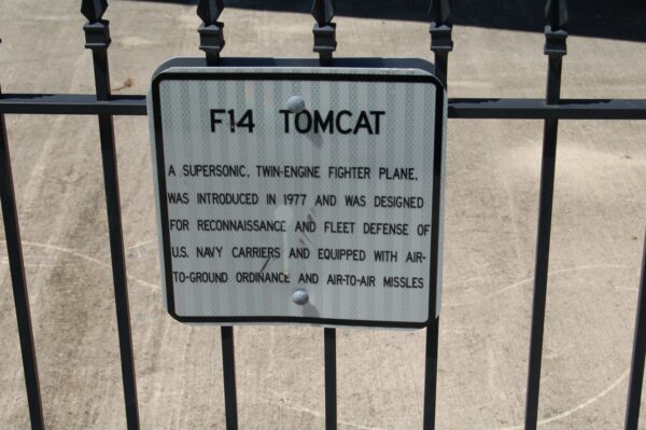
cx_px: 323
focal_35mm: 78
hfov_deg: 26.0
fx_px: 1398
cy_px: 215
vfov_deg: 17.5
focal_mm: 52
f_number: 10
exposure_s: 1/400
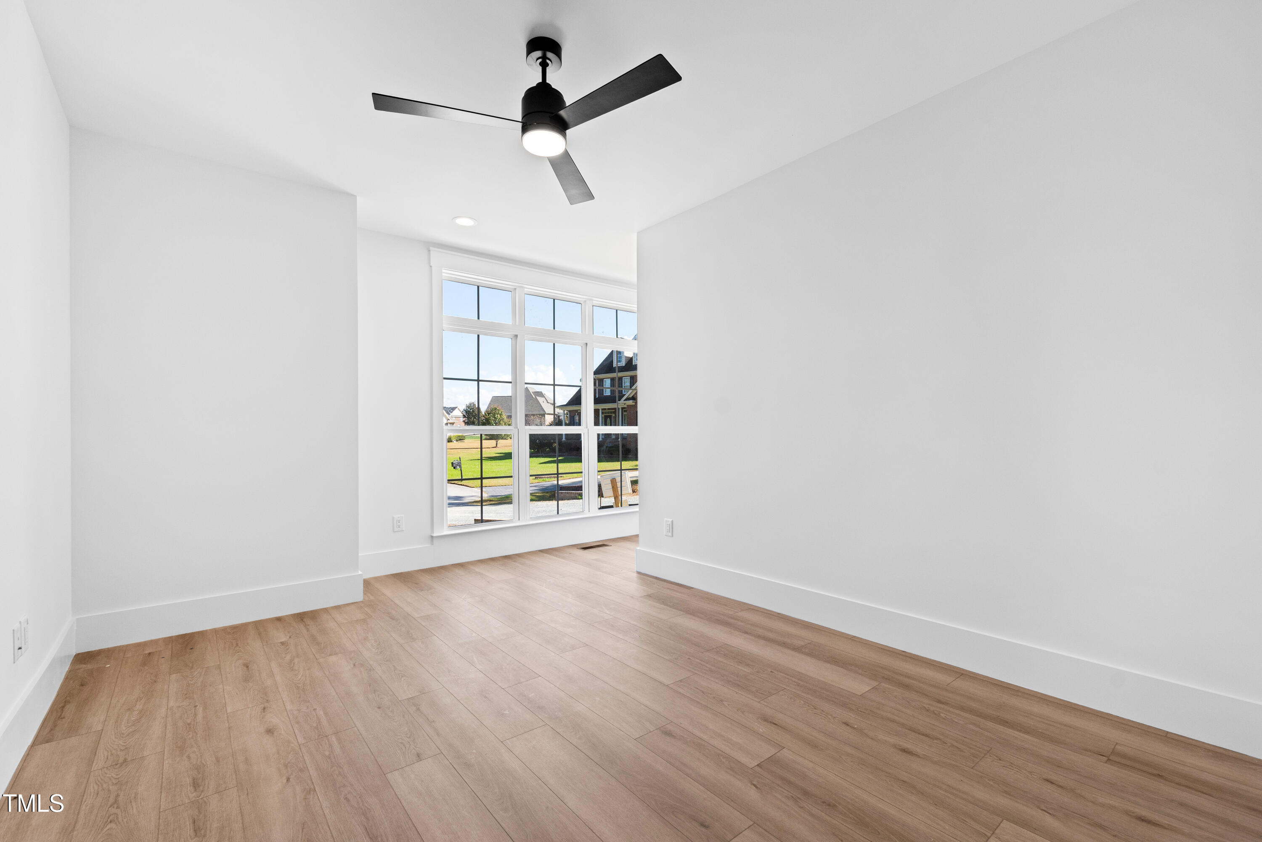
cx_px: 631
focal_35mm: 15
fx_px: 526
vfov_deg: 77.3
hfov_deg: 100.4
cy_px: 421
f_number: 8
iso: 100
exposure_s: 1/13
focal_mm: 10
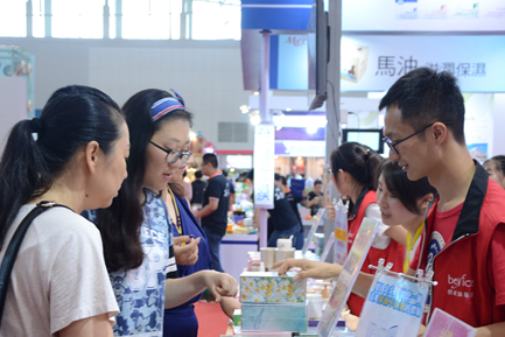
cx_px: 233
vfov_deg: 23.3
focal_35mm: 58
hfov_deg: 34.5
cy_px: 222
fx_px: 814
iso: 250
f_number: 4
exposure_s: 1/20
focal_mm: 28
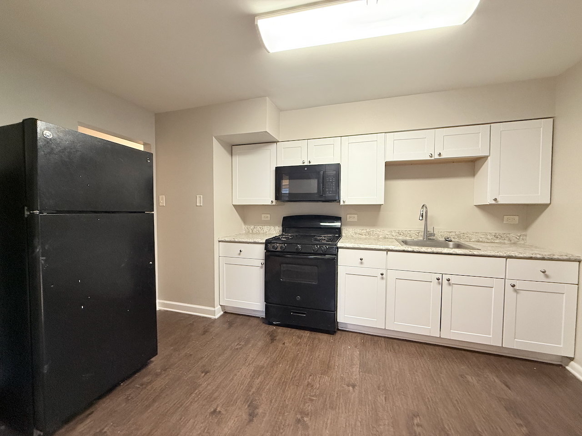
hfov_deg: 102.1
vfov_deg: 85.7
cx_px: 291
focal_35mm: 14
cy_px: 218
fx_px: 235
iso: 320
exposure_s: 1/120
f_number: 2.2
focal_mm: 2.22
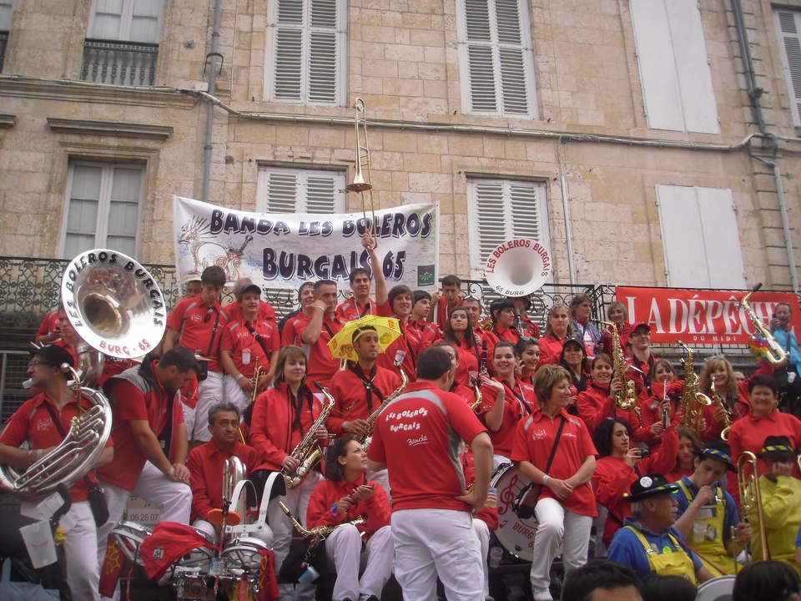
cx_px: 400
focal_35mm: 38
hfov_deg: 49.0
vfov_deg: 37.7
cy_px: 300
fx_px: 879
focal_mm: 6.7
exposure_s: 1/250
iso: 100
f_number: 3.5
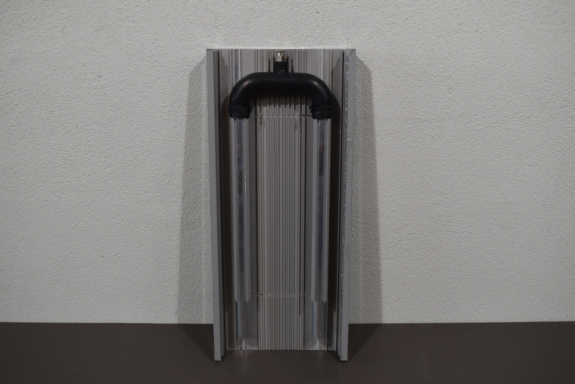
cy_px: 192
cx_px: 288
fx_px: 599
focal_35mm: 38
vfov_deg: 35.5
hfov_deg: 51.3
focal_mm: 25
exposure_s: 1/125
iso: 360
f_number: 5.6
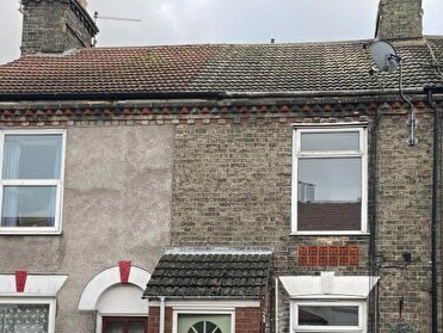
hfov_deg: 38.7
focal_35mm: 49
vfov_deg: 28.9
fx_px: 628
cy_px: 281
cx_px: 262
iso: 50
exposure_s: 1/121
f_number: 1.6
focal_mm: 4.2
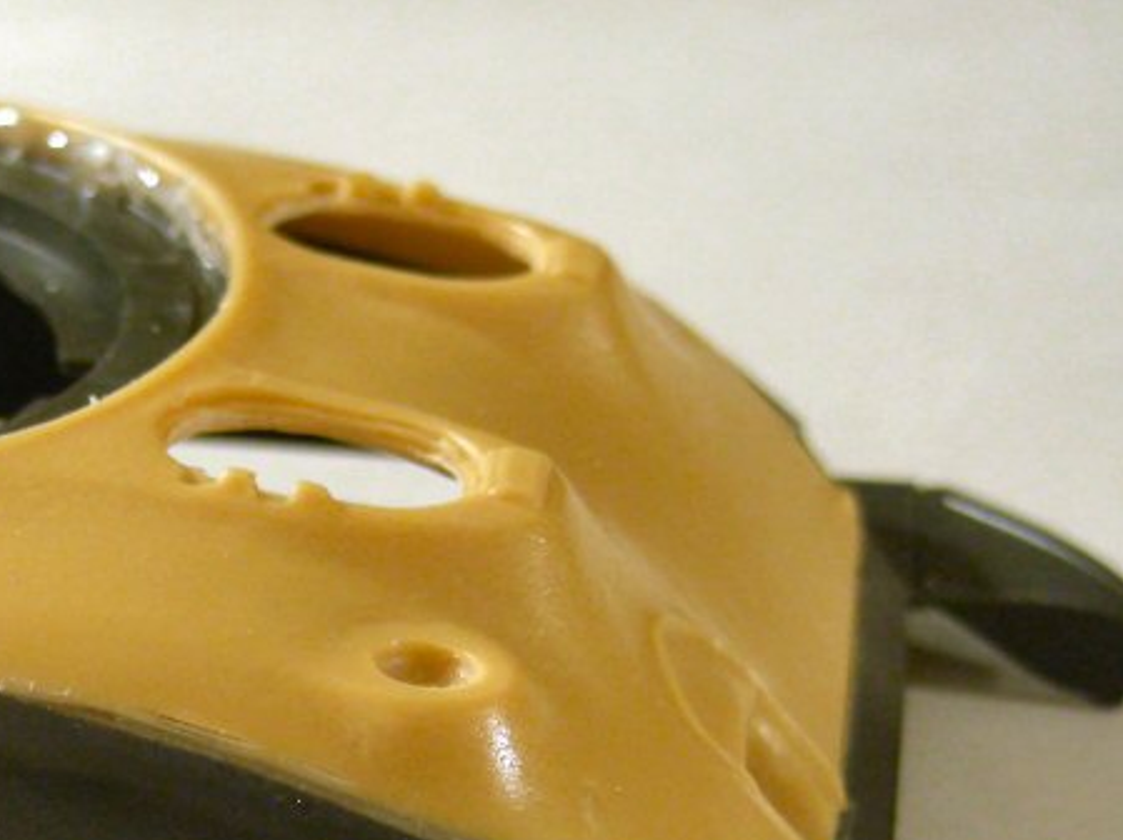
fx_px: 3793
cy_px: 660
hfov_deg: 16.8
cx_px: 305
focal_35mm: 117
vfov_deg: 12.6
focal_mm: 11.7
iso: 200
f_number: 3.5
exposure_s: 1/3.2
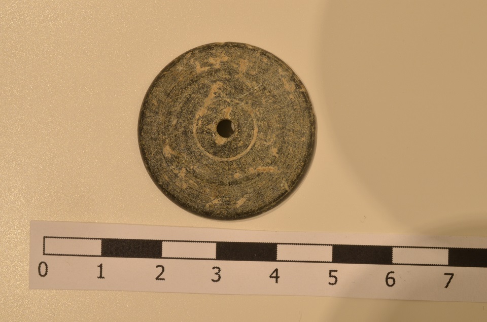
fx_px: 810
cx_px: 244
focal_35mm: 60
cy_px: 161
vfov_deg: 22.5
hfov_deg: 33.5
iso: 250
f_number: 25
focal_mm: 40
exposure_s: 1/1.6
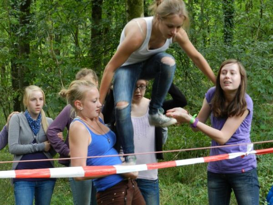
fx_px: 599
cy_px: 102
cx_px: 136
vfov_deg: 19.4
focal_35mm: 76
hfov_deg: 25.7
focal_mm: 13.5
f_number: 4.8
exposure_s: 1/25
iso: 250
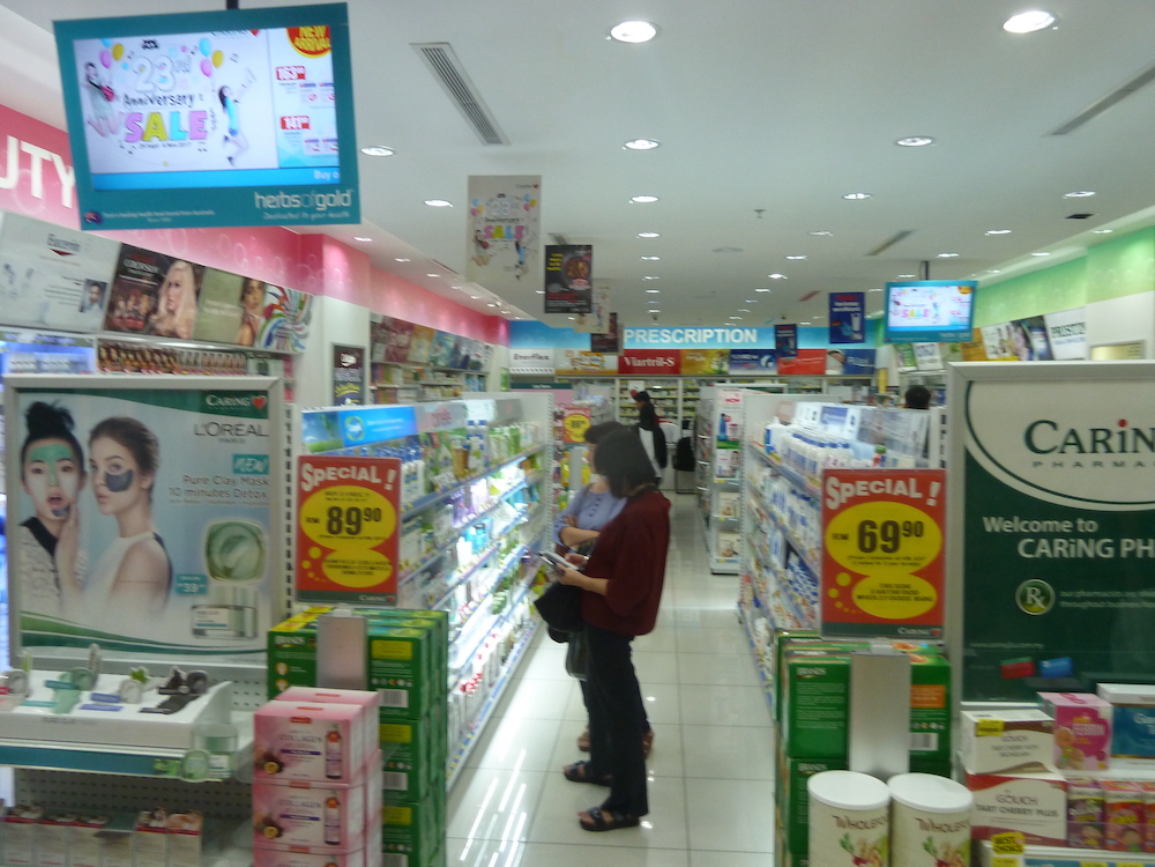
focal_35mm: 25
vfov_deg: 54.9
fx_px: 834
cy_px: 434
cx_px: 578
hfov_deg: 69.4
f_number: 3.3
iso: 200
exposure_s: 1/30
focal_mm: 4.1
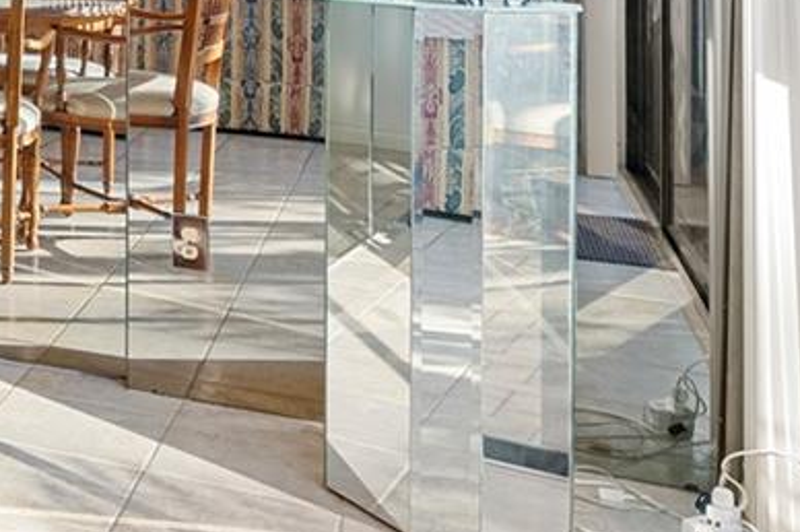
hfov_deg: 22.6
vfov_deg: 19.2
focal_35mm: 66
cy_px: -136
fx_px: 1465
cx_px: -511
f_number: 8
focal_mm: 16
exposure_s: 1/5
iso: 400
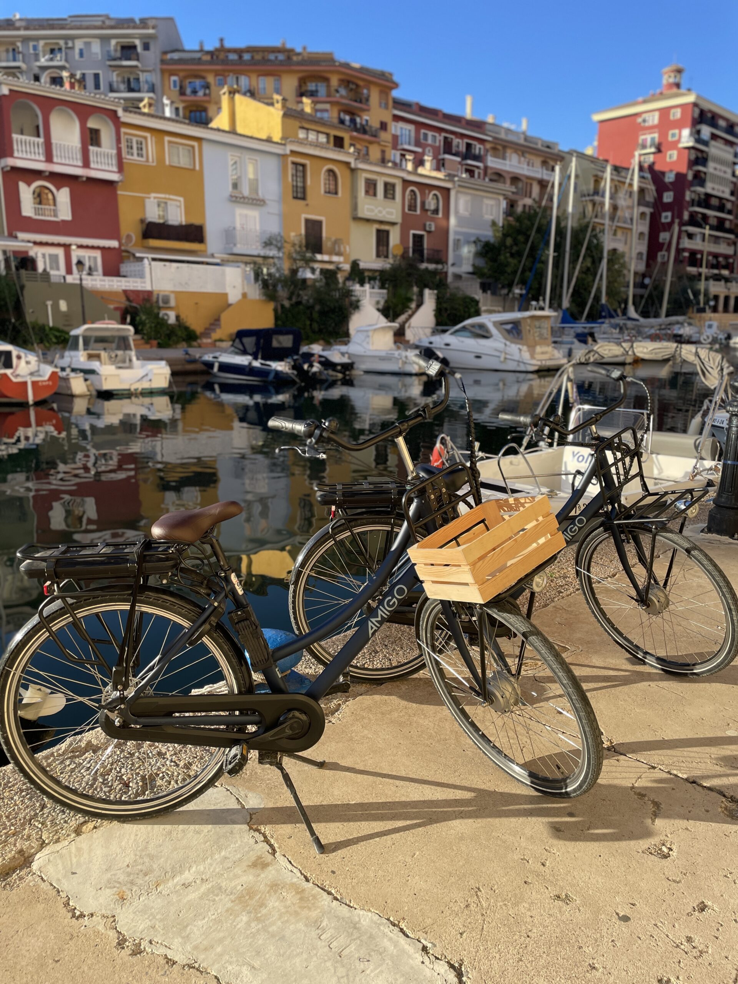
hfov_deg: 53.1
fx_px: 739
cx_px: 369
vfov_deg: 67.3
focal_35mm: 26
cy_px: 492
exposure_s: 1/1531
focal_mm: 4.2
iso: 50
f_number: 1.6
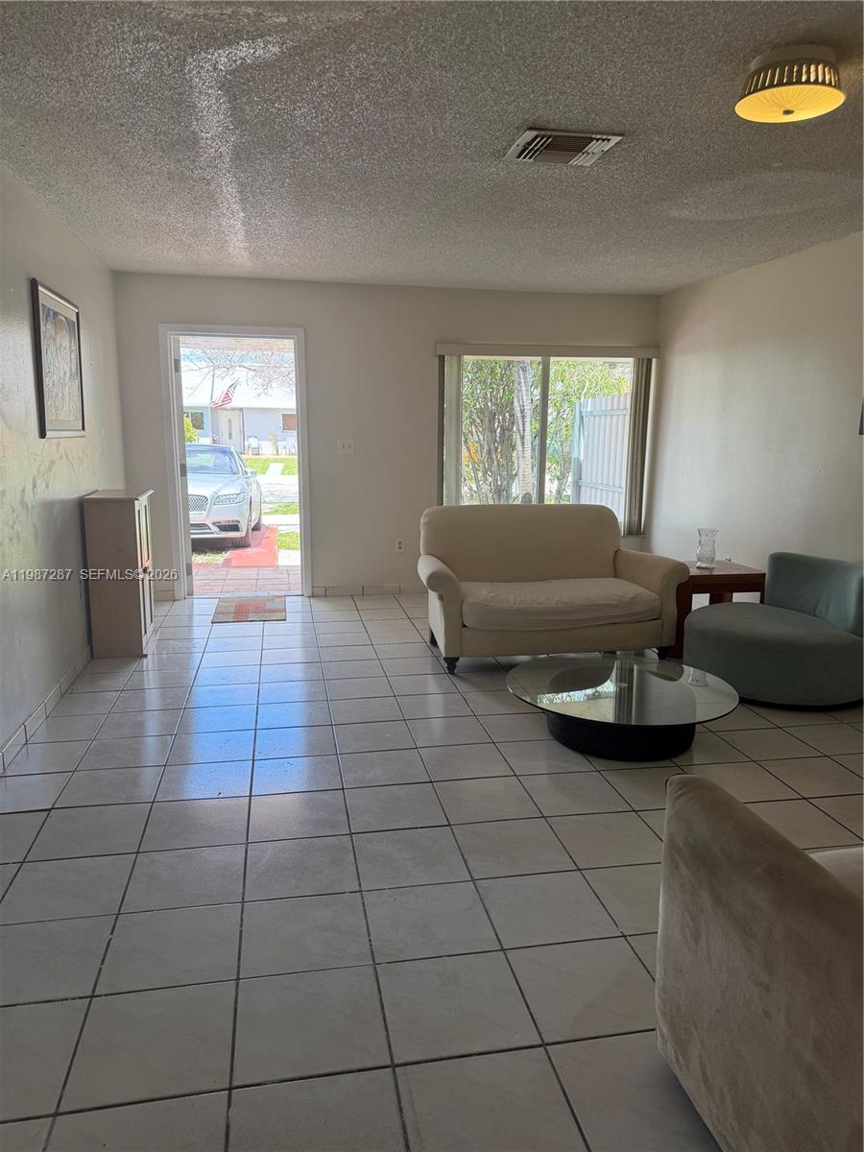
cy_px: 576
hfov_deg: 56.8
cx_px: 432
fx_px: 799
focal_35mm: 24
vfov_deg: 71.6
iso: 100
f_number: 1.78
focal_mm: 6.76
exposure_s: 1/329
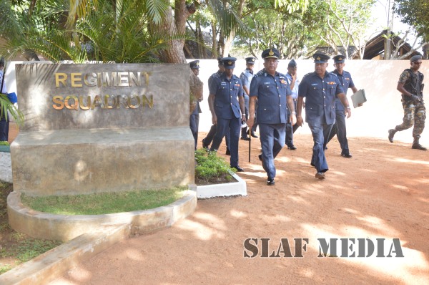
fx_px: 375
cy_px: 142
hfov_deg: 59.6
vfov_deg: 41.6
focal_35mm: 32
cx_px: 214
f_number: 5
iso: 400
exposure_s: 1/125
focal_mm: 21
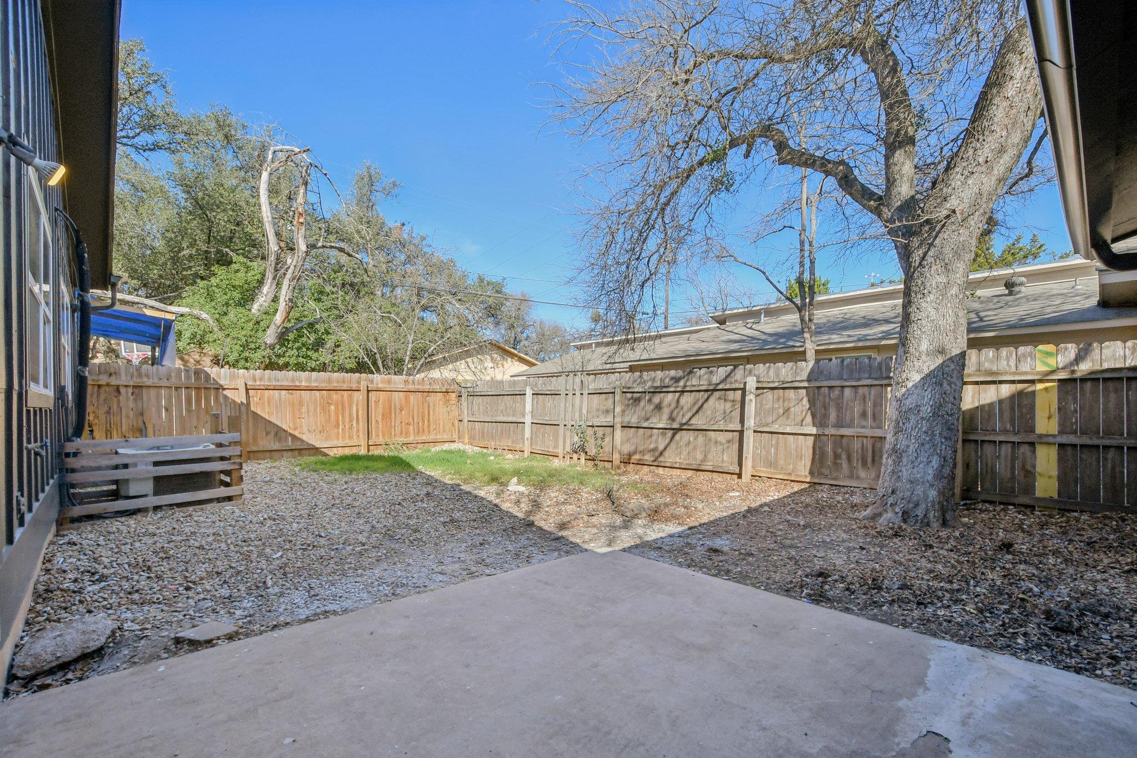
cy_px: 379
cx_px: 568
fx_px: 474
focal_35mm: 15
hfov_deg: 100.4
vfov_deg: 77.3
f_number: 8
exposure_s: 1/500
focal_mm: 10
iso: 400
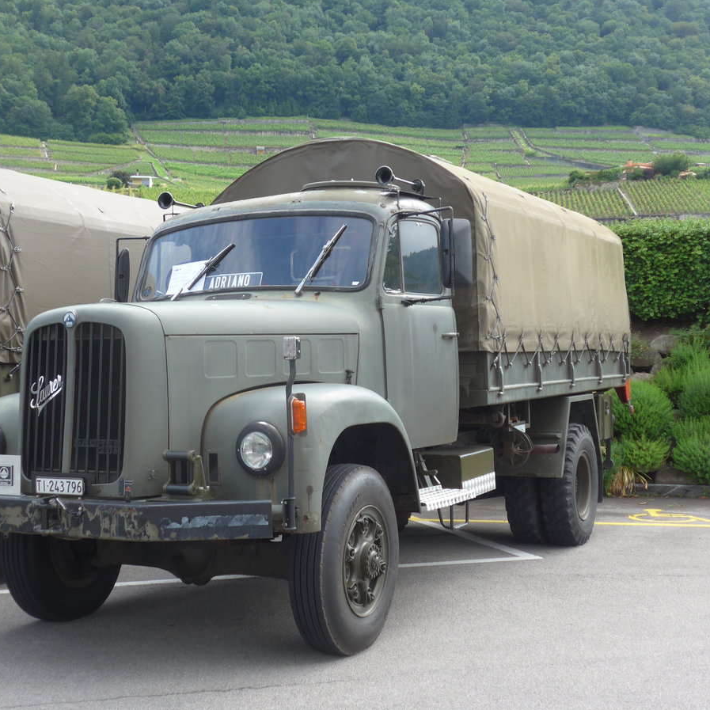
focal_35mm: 52
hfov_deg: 32.7
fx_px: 1207
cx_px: 287
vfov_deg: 32.8
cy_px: 355
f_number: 2.8
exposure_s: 1/320
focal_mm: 9
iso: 80
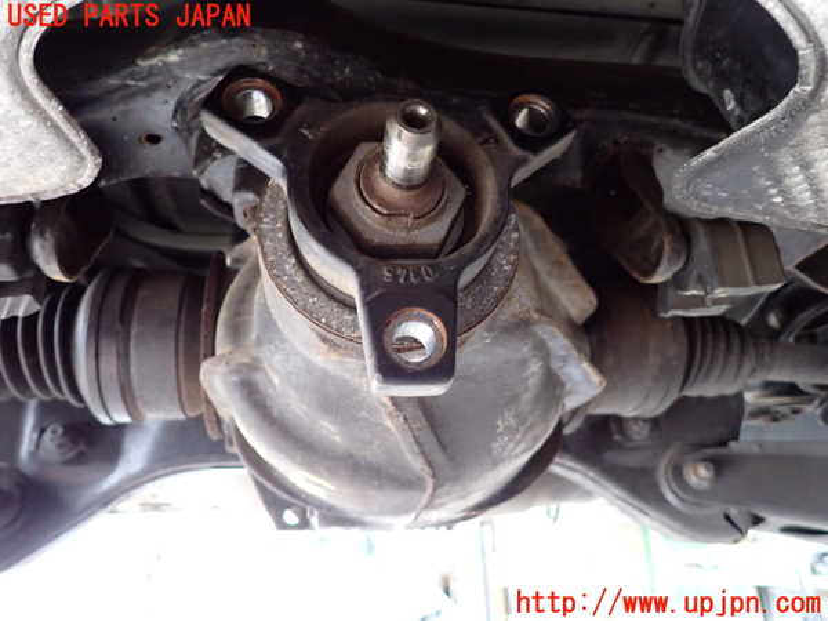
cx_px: 414
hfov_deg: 69.4
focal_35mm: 25
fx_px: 598
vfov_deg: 54.9
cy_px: 310
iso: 800
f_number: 2
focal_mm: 4.5
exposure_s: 1/40
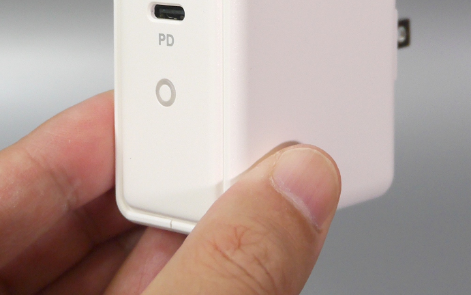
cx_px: 251
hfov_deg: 37.5
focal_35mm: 54
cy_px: 92
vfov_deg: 23.8
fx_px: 693
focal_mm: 22
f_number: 4.6
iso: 640
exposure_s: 1/60
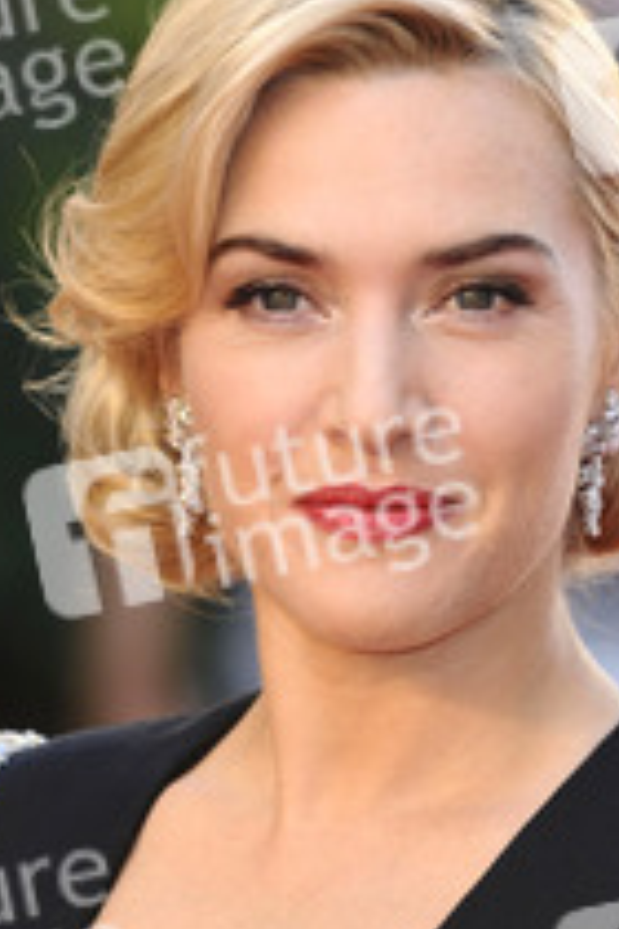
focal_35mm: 573
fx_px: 14777
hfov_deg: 2.4
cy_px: 734
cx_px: 382
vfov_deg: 3.6
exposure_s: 1/200
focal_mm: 200
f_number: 4.5
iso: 320
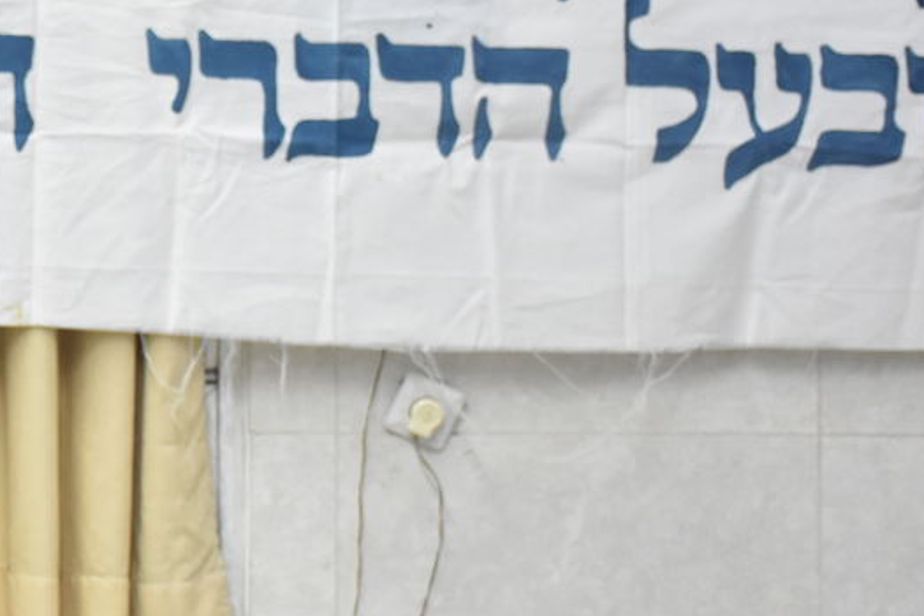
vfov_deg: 10.7
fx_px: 3285
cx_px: -188
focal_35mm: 128
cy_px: 187
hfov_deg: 15.4
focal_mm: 32
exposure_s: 1/100
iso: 1600
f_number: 5.6
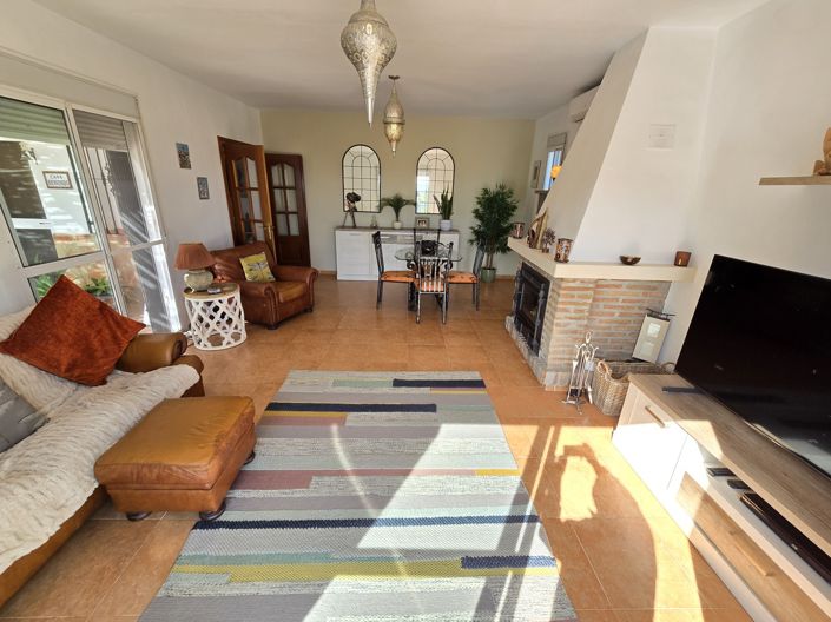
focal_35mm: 13
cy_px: 311
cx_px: 416
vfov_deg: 89.9
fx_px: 312
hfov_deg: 106.2
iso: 50
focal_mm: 2.2
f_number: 2.2
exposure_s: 1/147
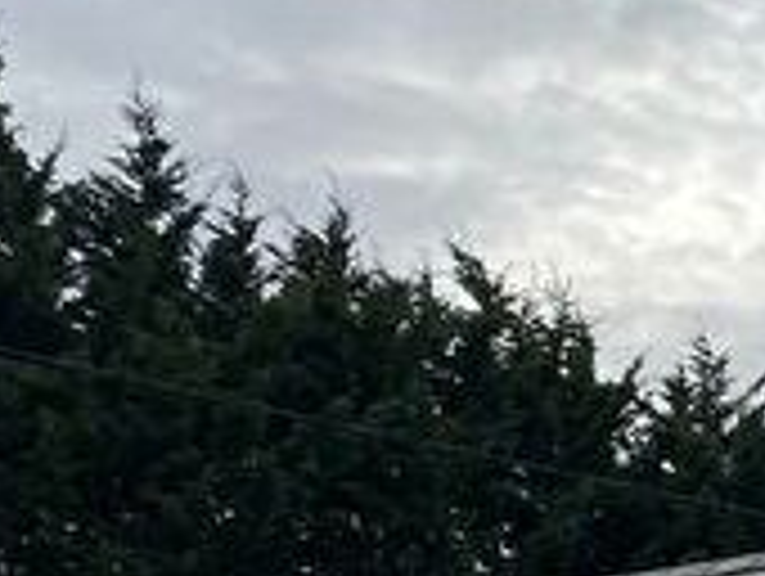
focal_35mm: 107
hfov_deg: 16.3
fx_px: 2368
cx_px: 1233
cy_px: 974
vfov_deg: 12.8
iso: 32
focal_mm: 4.25
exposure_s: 1/1025
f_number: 1.8
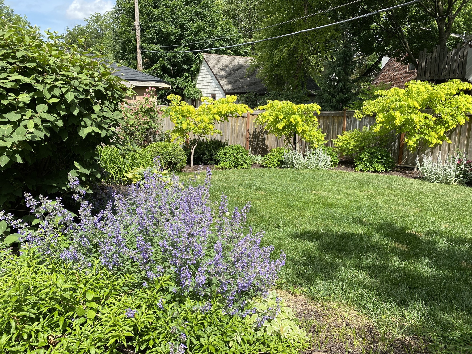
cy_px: 177
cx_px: 236
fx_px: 355
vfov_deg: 53.1
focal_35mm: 26
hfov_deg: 67.3
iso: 32
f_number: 1.8
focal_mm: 4.25
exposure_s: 1/1395
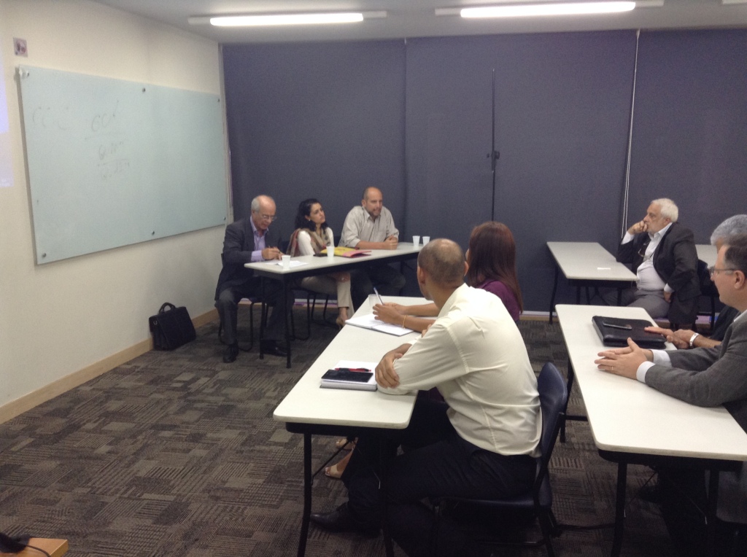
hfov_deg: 55.4
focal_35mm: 33
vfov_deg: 42.8
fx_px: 711
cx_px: 374
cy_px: 278
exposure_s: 1/25
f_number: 2.4
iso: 64
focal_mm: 3.3
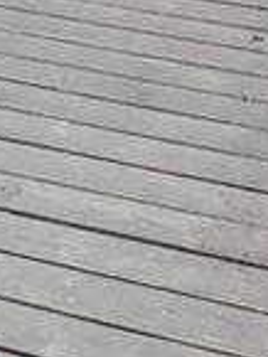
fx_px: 1639
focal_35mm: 159
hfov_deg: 8.6
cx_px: -369
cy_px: -550
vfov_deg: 10.4
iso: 100
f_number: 8
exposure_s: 1/320
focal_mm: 15
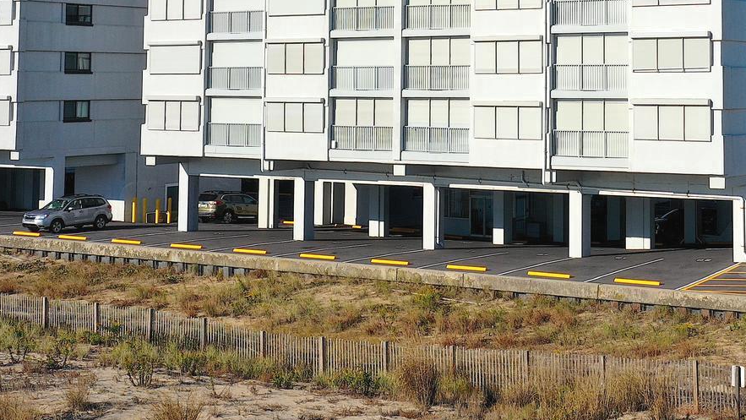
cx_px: 564
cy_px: -20
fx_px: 1345
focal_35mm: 68
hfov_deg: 30.5
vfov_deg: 17.3
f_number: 6.3
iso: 100
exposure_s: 1/500
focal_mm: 10.26
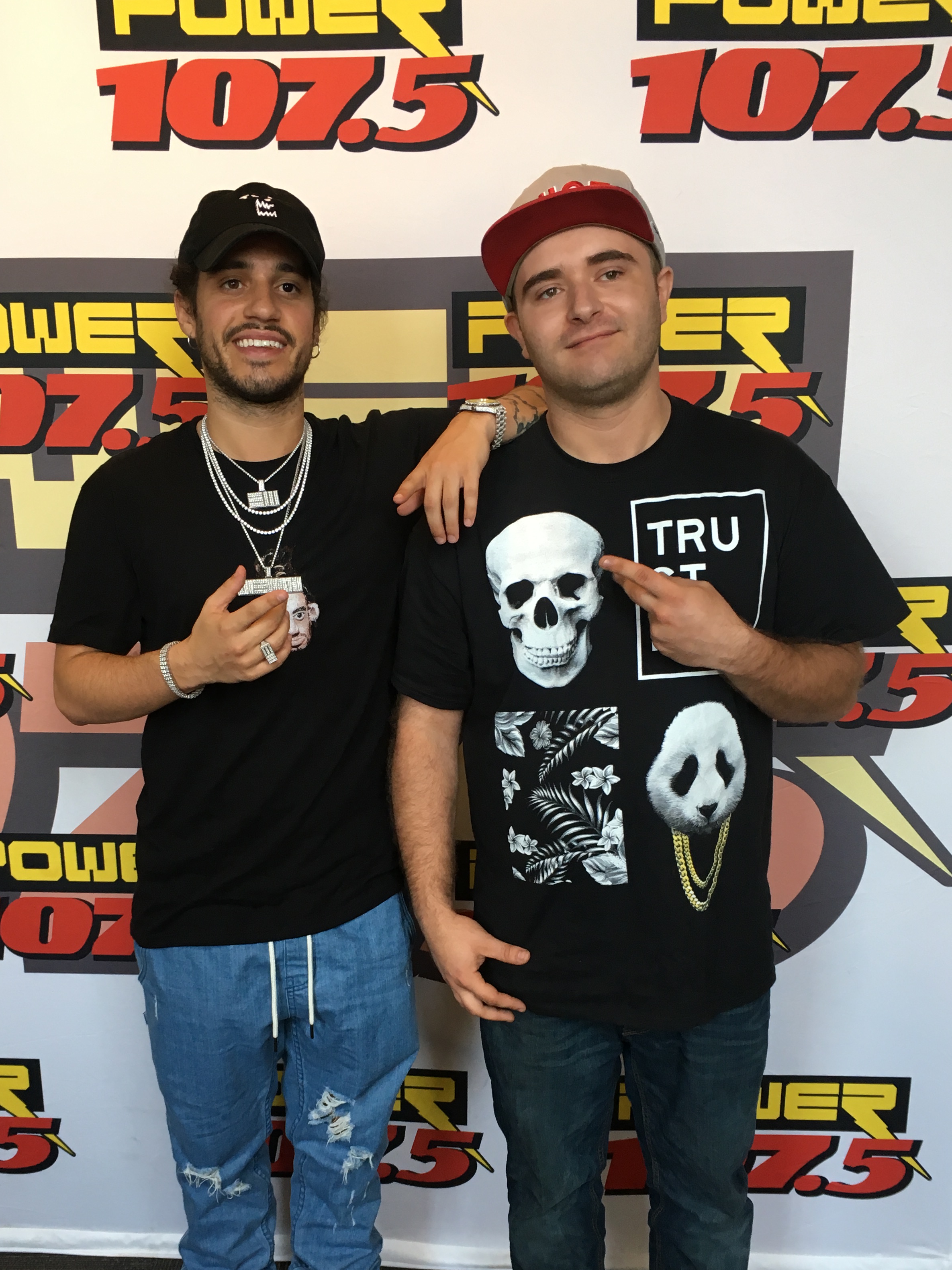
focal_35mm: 37
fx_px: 1357
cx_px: 411
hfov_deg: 38.6
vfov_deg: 49.6
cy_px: 797
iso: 50
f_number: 2.2
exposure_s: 1/30
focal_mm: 4.15
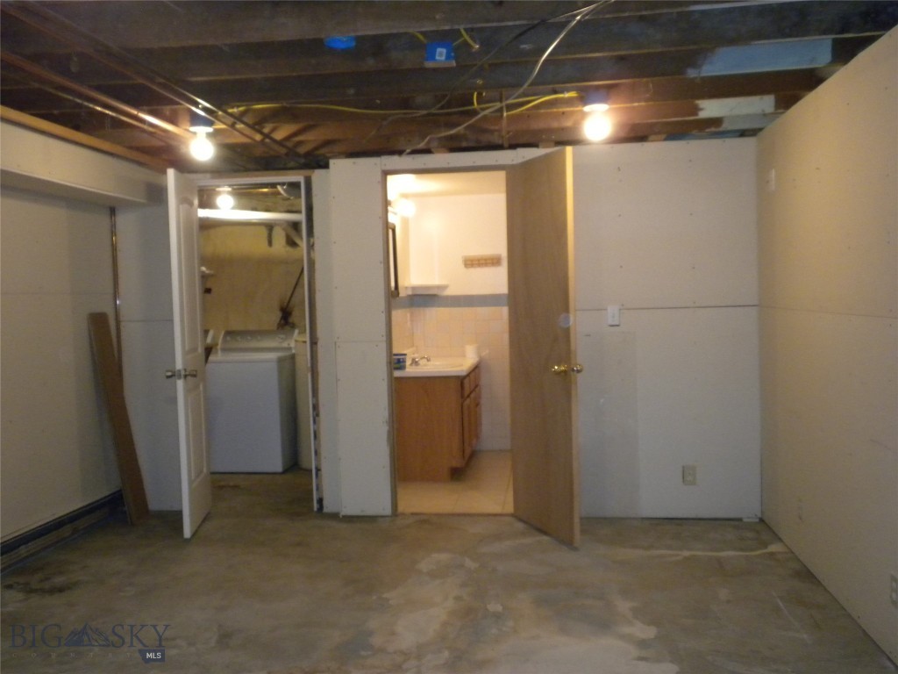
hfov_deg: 50.1
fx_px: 960
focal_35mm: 37
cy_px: 337
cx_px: 449
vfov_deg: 38.7
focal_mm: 6.6
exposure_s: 1/44.1
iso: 400
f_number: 3.5
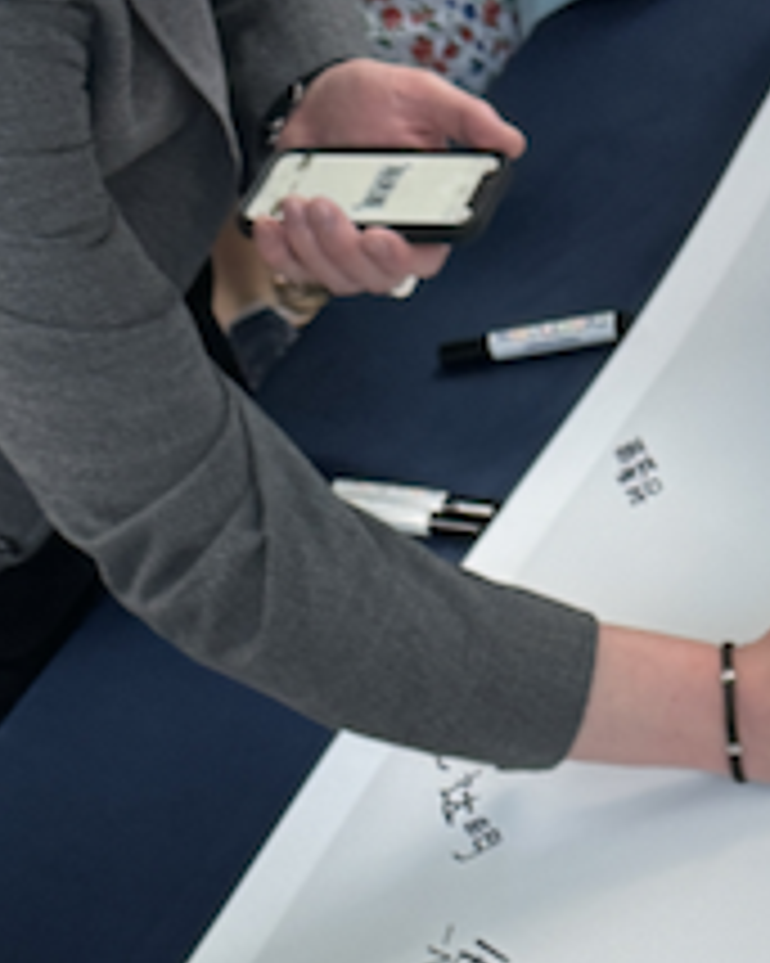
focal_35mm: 87
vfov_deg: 18.8
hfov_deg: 17.3
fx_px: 2480
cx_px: 732
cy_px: 1539
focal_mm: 6.76
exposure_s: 1/121
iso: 160
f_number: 1.78
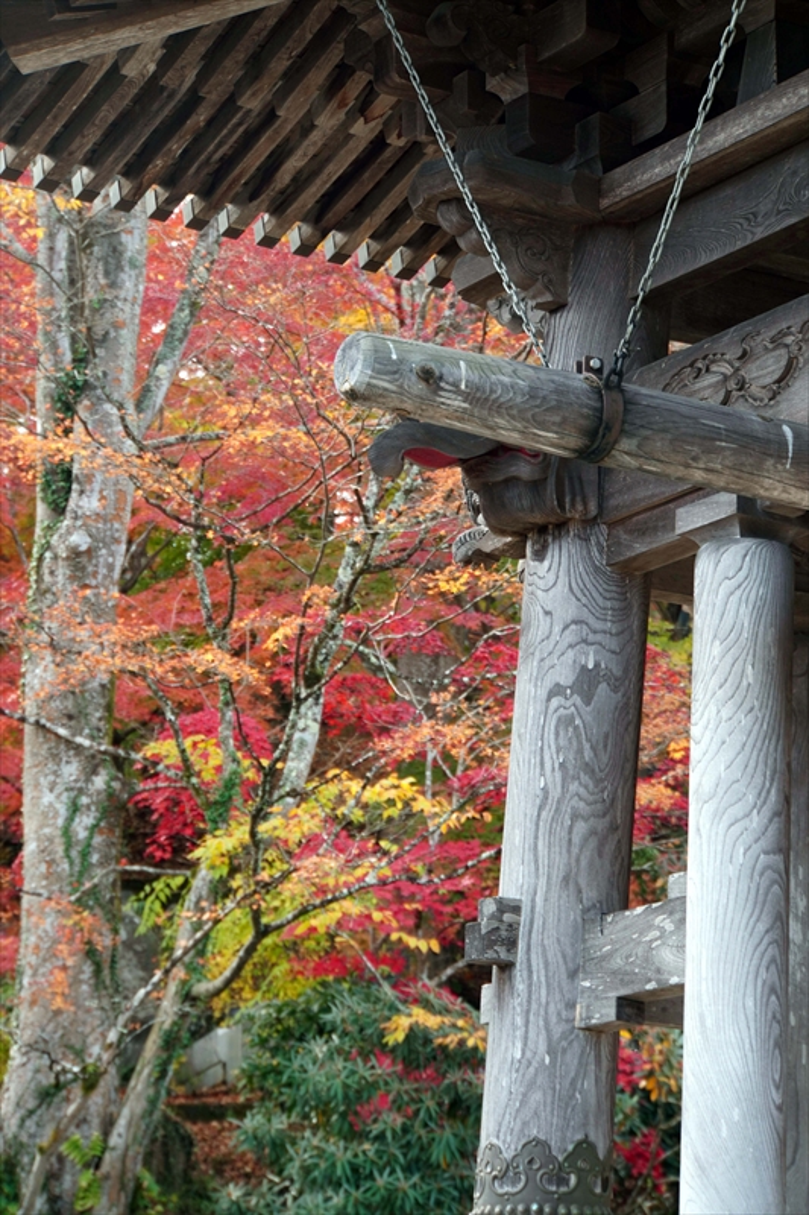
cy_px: 608
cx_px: 404
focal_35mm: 109
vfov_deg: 18.7
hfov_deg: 12.5
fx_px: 3687
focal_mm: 72.9
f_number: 5.6
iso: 100
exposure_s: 1/40
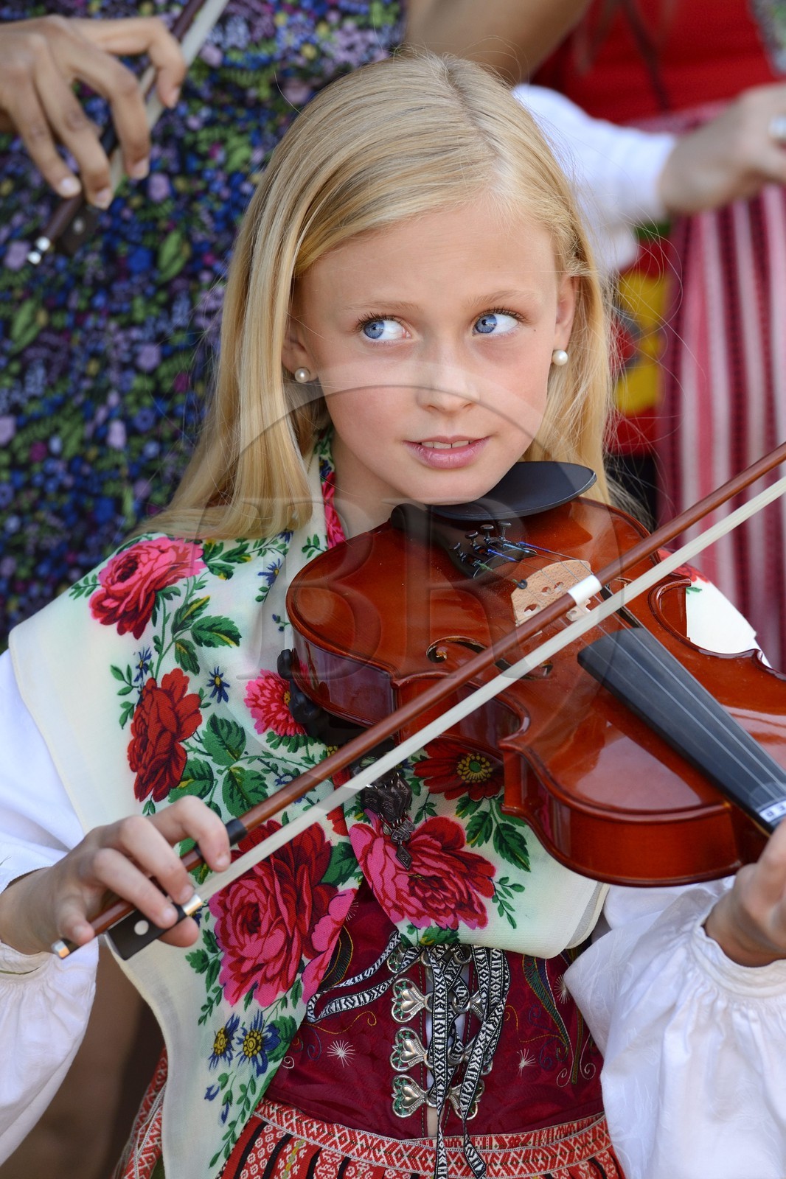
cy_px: 590
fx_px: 6552
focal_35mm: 200
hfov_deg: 6.9
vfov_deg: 10.3
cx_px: 393
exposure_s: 1/320
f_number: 5.6
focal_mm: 200
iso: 800
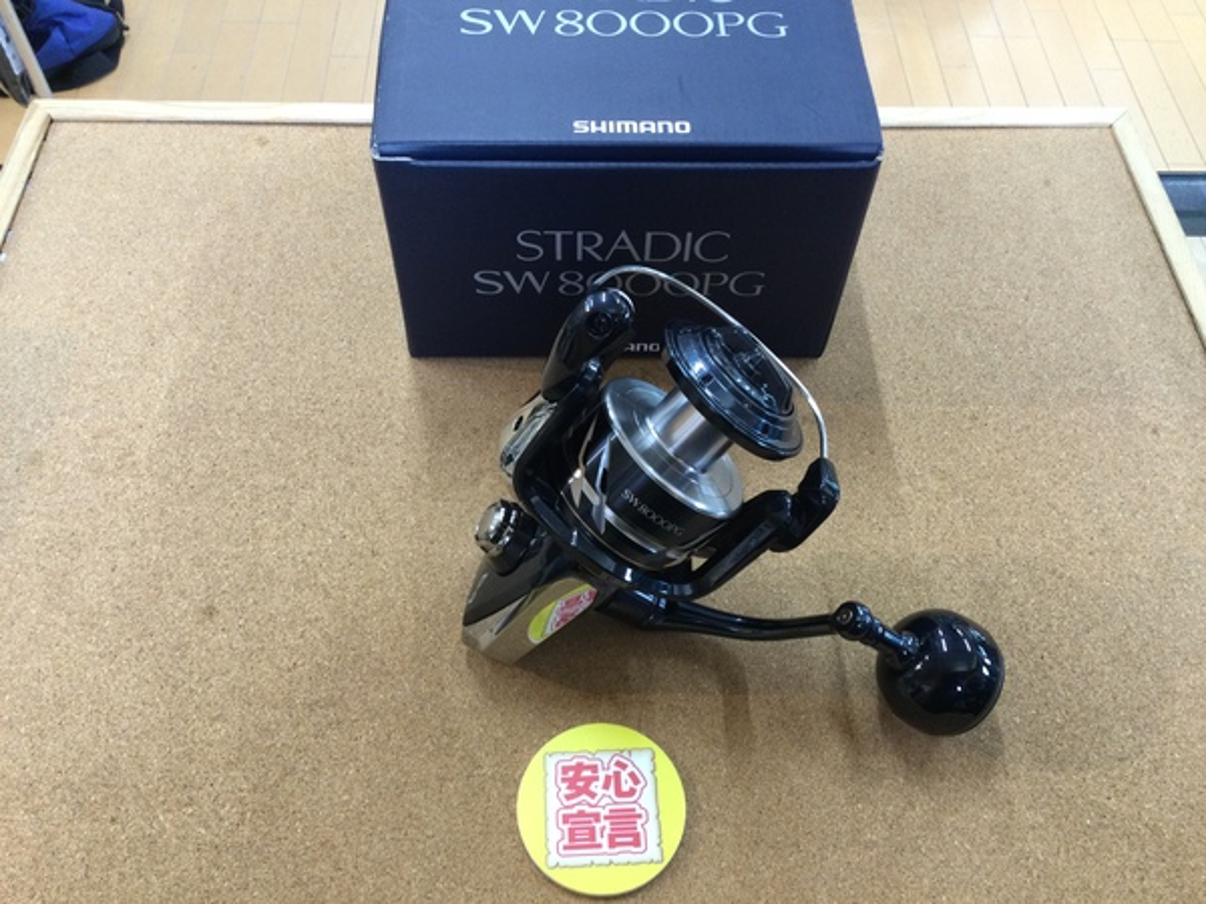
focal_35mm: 31
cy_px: 452
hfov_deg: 58.4
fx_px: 1080
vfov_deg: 45.4
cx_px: 603
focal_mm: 3.3
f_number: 2.4
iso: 80
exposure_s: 1/30
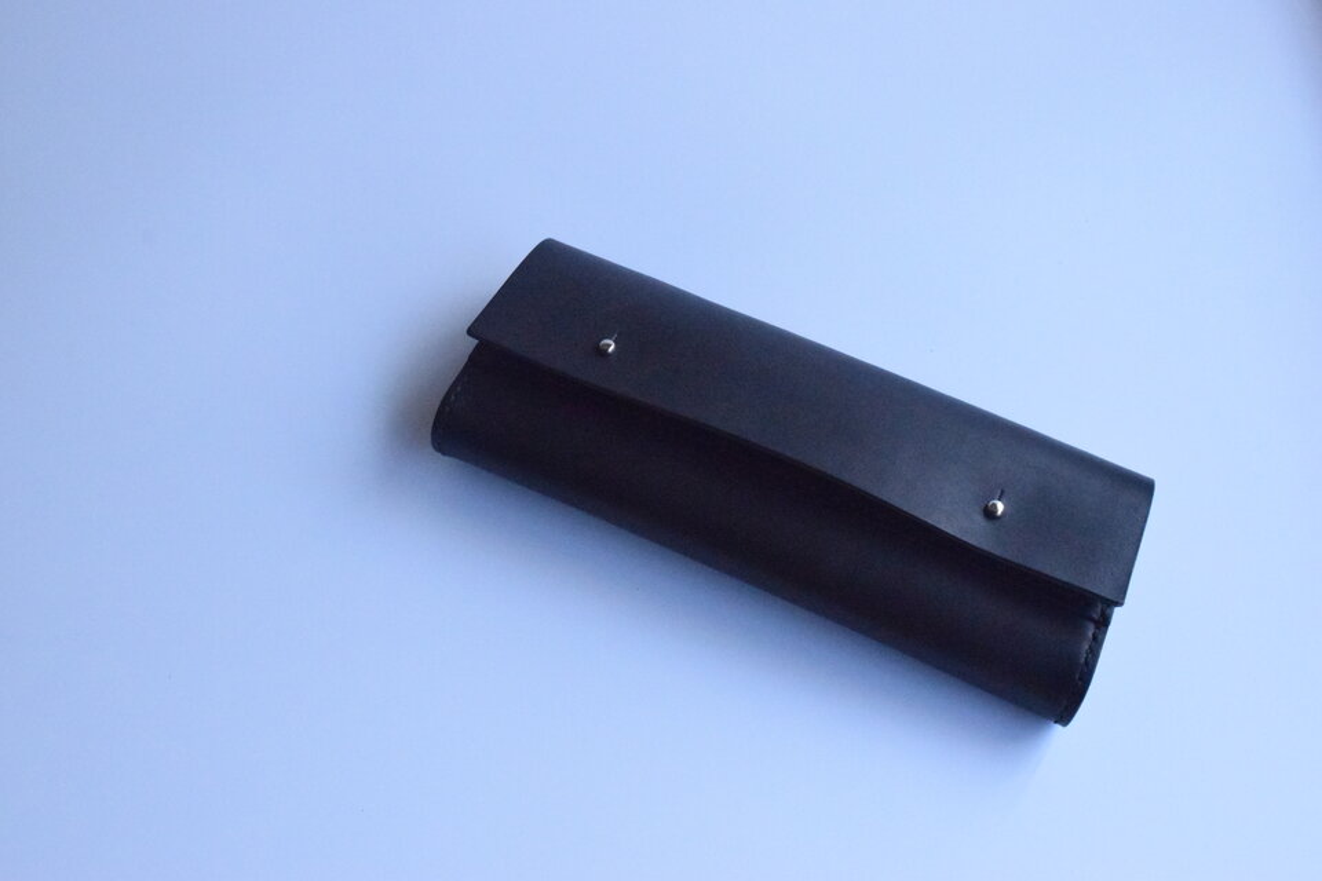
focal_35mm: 34
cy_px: 440
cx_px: 661
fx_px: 1267
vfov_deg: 38.4
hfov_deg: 55.1
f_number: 11
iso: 12800
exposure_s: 1/500
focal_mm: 23
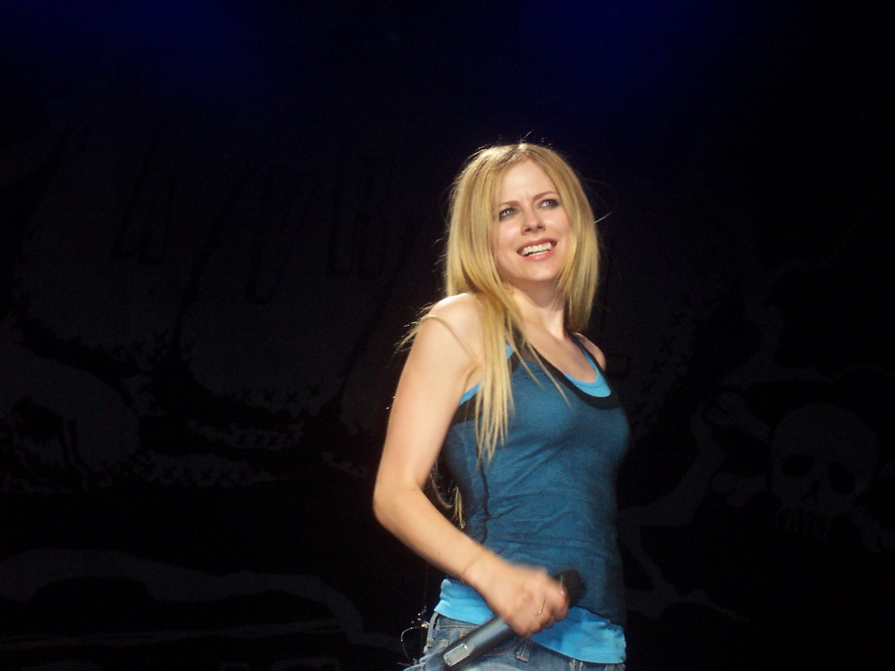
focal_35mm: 111
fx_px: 2870
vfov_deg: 13.3
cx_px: 448
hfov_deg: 17.7
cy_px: 336
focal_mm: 16.8
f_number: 4.8
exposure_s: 1/90
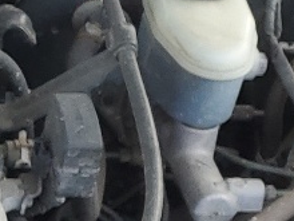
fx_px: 1605
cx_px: -398
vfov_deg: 7.8
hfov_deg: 9.4
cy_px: 190
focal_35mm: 189
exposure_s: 1/139
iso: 50
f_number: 1.5
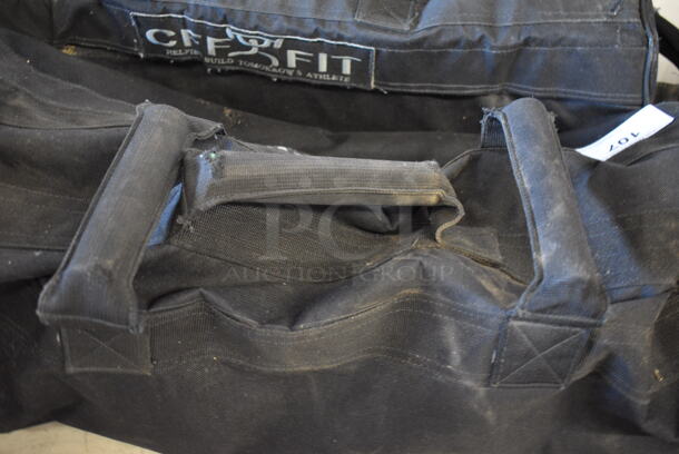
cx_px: 340
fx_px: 623
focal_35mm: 33
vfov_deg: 40.1
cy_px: 227
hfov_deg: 57.2
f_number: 3.8
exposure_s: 1/30
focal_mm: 22
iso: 3200
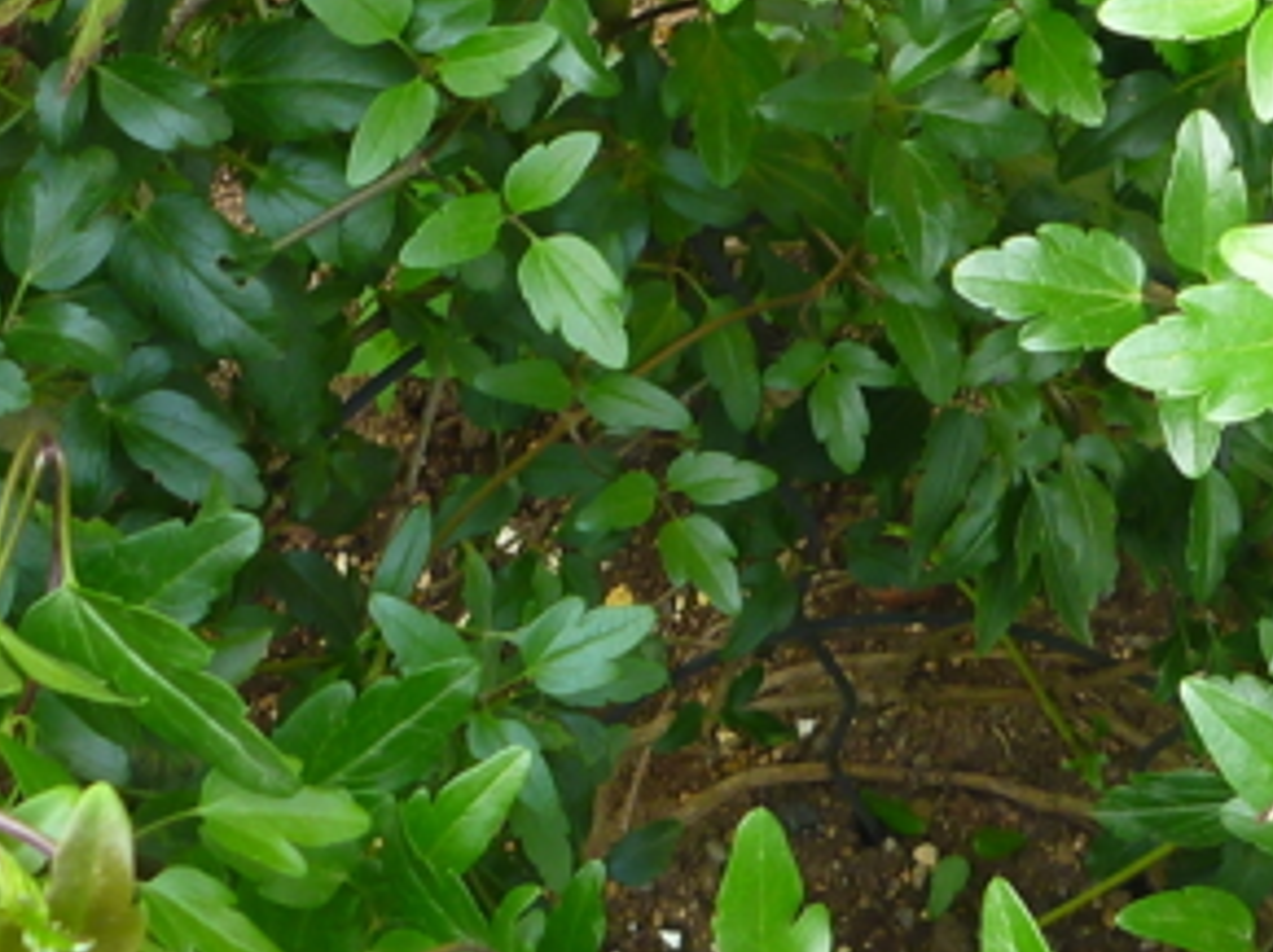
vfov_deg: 14.8
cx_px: 667
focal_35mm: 99
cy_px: 83
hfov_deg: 19.8
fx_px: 3638
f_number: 3.3
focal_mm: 4.9
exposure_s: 1/40
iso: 80
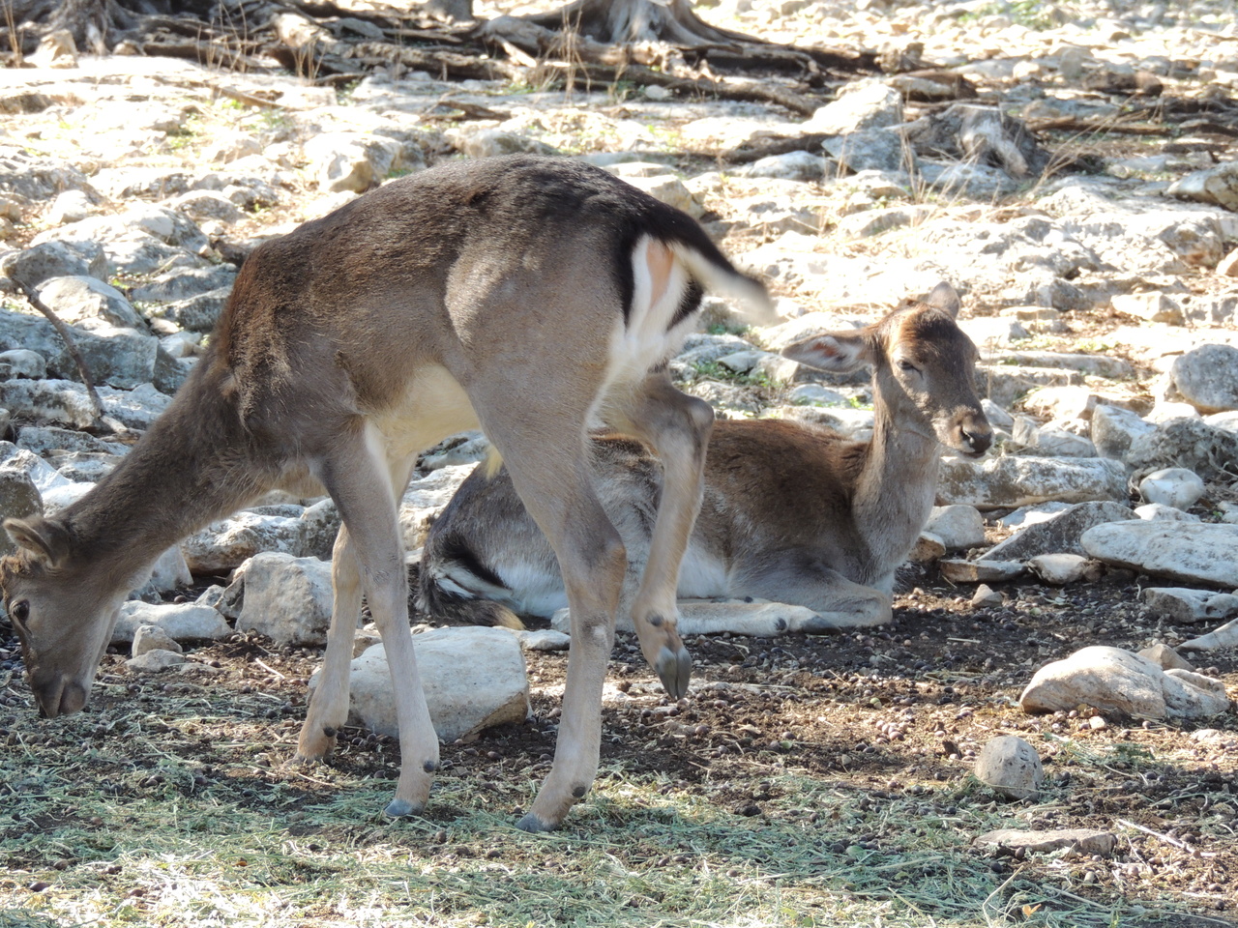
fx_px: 6080
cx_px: 619
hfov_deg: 11.6
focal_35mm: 170
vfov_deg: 8.7
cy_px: 464
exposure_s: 1/125
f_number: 4.5
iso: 180
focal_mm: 30.3
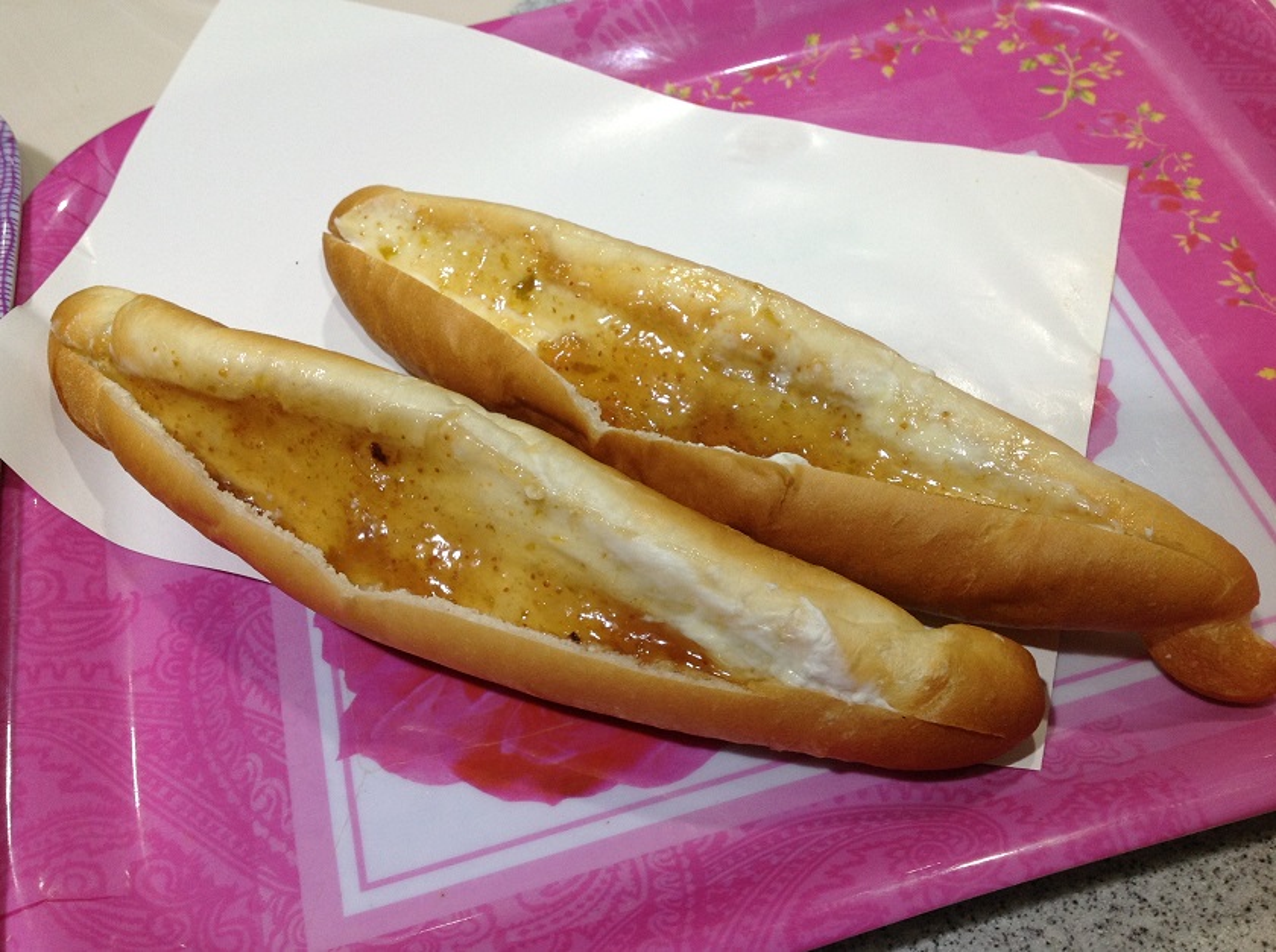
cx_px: 638
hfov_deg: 52.7
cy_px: 476
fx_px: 1288
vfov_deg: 40.6
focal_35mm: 35
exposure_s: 1/40
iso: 50
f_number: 2.4
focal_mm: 4.28
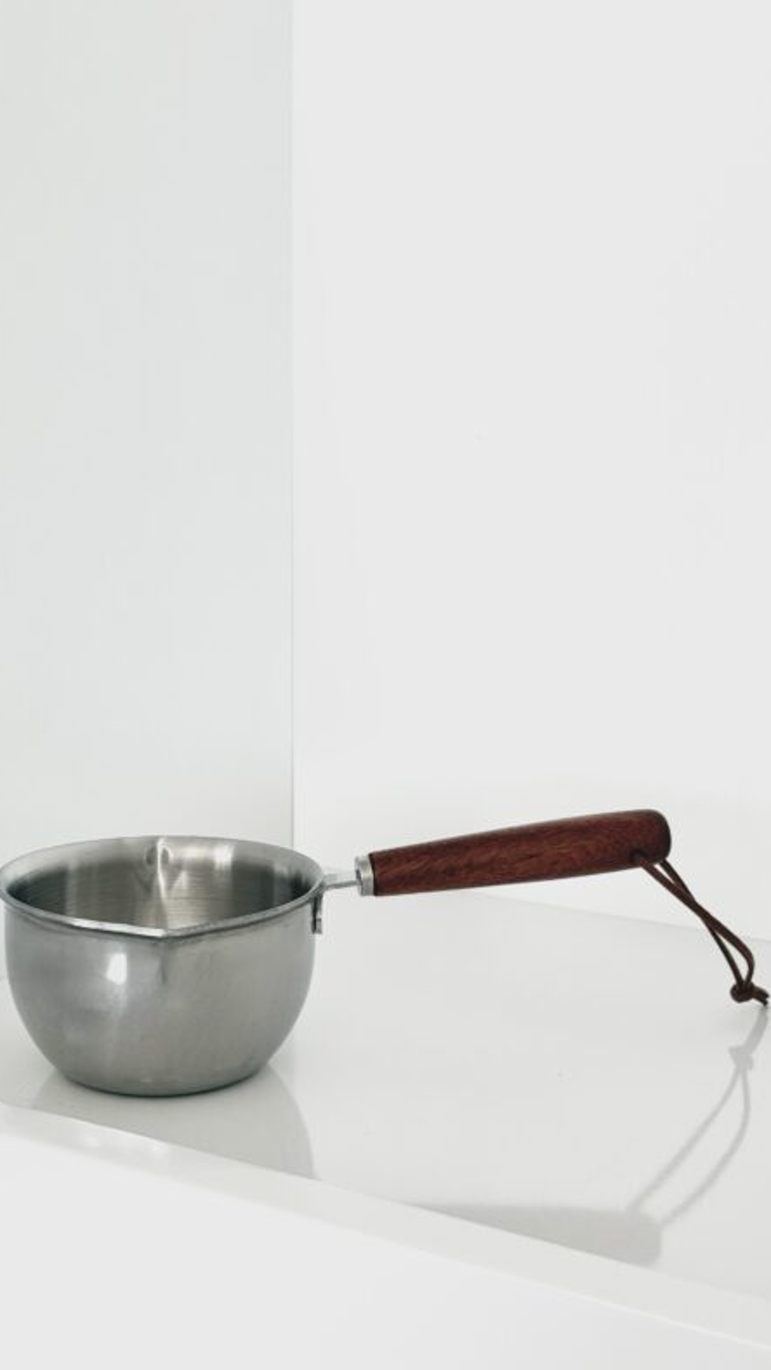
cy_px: 693
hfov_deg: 22.6
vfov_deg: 39.2
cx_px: 328
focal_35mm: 53
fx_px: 1926
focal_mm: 6.76
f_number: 1.78
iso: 80
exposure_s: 1/121
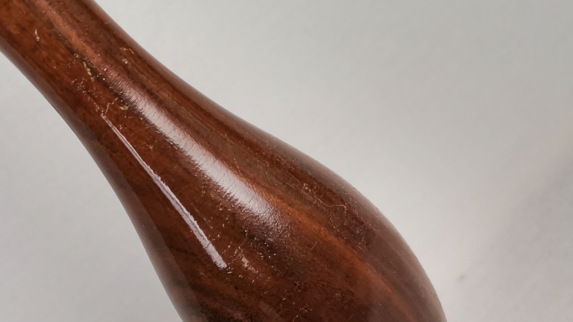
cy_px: 191
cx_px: 168
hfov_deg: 48.1
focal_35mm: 41
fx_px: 623
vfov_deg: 28.9
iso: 200
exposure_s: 1/100
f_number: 1.8
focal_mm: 4.75
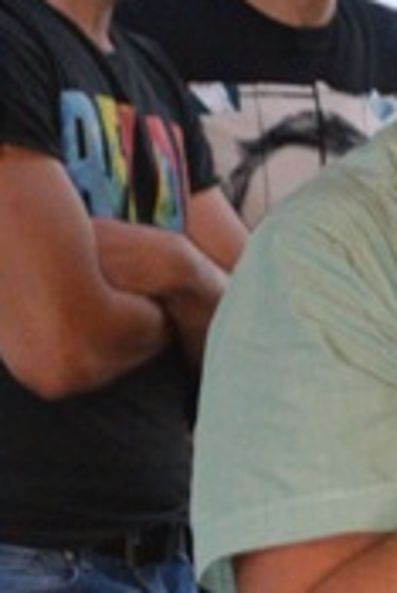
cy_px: 630
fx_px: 4983
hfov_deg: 4.5
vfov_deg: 6.8
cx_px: 636
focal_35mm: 302
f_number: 5.6
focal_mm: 55
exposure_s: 1/60
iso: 3200
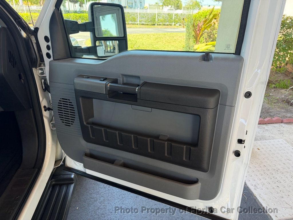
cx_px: 146
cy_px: 110
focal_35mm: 24
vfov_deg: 56.8
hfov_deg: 71.6
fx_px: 203
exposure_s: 1/148
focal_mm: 6.76
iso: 80
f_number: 1.78
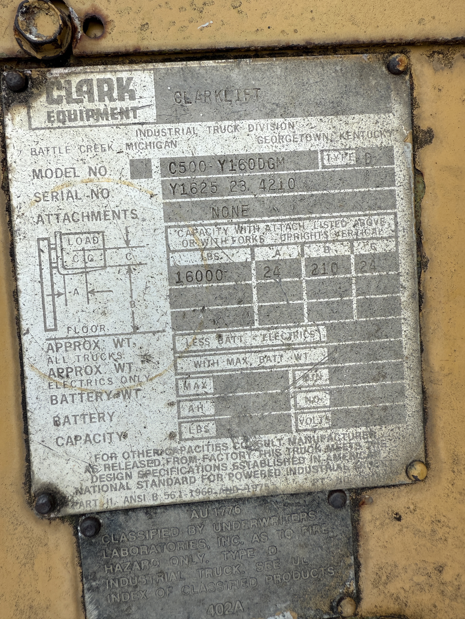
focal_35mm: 24
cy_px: 310
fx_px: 430
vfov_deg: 71.6
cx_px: 232
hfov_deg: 56.8
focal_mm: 2.22
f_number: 2.2
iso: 40
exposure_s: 1/1905
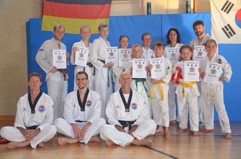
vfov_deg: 31.7
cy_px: 80
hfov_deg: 46.5
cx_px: 120
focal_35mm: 42
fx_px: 281
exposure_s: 1/60
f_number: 4
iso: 900
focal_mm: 28
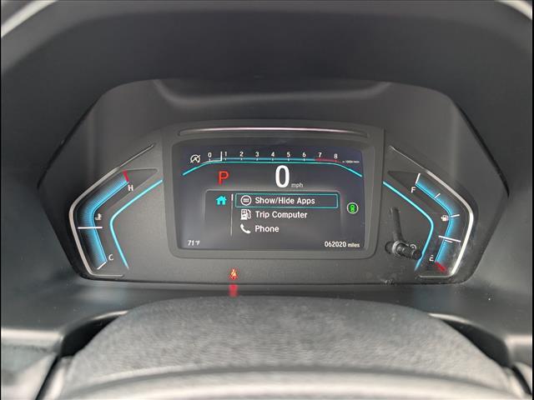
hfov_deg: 71.6
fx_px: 370
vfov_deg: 56.8
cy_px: 200
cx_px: 267
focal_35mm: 24
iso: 135
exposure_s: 1/58.1
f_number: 1.68
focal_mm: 6.9
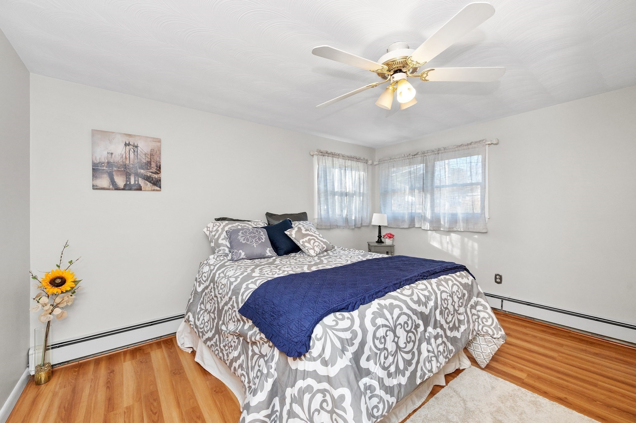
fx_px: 247
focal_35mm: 14
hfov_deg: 104.3
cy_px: 212
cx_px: 318
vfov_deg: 81.1
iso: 800
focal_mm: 14
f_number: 5.6
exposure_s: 1/100
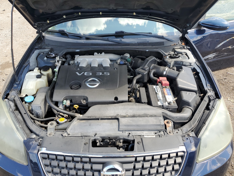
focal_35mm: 26
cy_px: 88
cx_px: 117
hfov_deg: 67.3
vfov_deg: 53.1
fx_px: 176
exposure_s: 1/476
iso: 50
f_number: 1.5
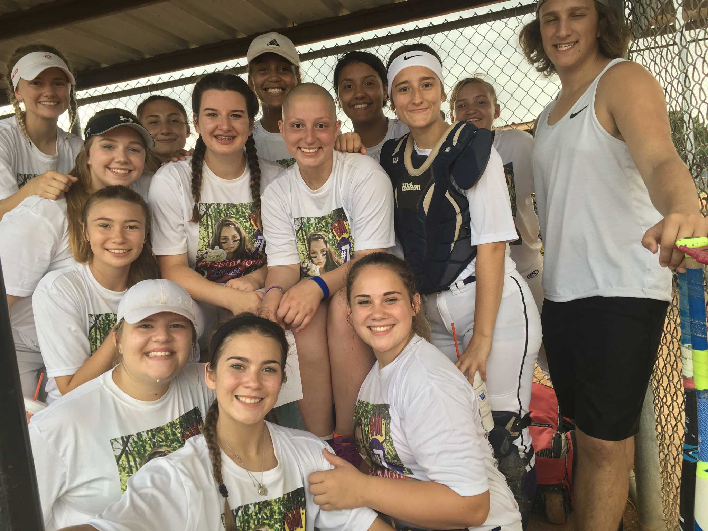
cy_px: 266
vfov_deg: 48.2
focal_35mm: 29
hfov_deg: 61.7
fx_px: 593
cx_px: 354
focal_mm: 4.15
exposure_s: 1/60
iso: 25
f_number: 2.2
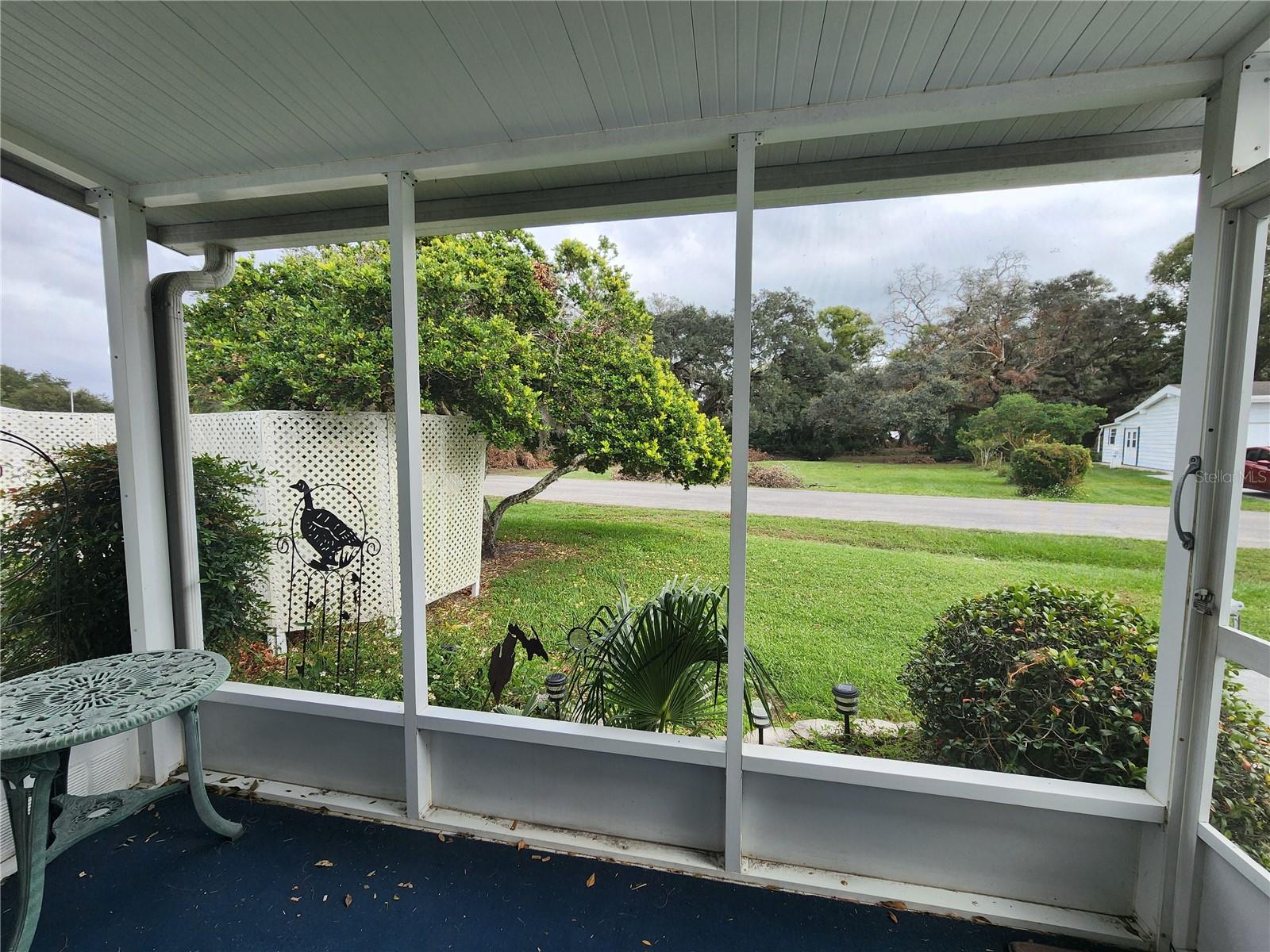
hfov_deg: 106.2
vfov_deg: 89.9
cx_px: 635
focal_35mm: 13
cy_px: 476
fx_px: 477
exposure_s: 1/488
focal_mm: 2.2
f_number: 2.2
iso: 50
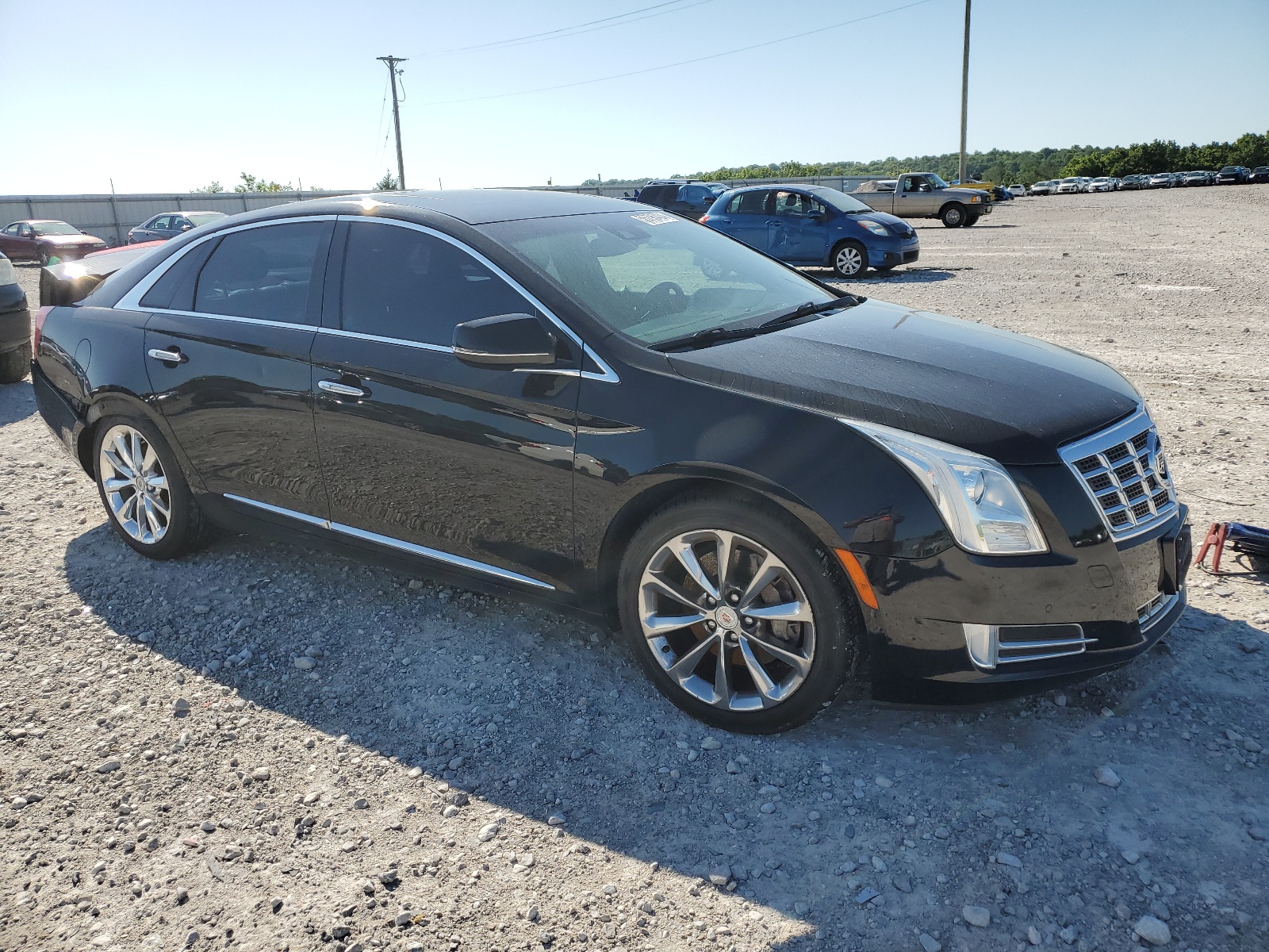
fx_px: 953
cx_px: 634
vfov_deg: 53.1
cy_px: 476
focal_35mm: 26
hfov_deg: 67.3
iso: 50
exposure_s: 1/3333
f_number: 1.5
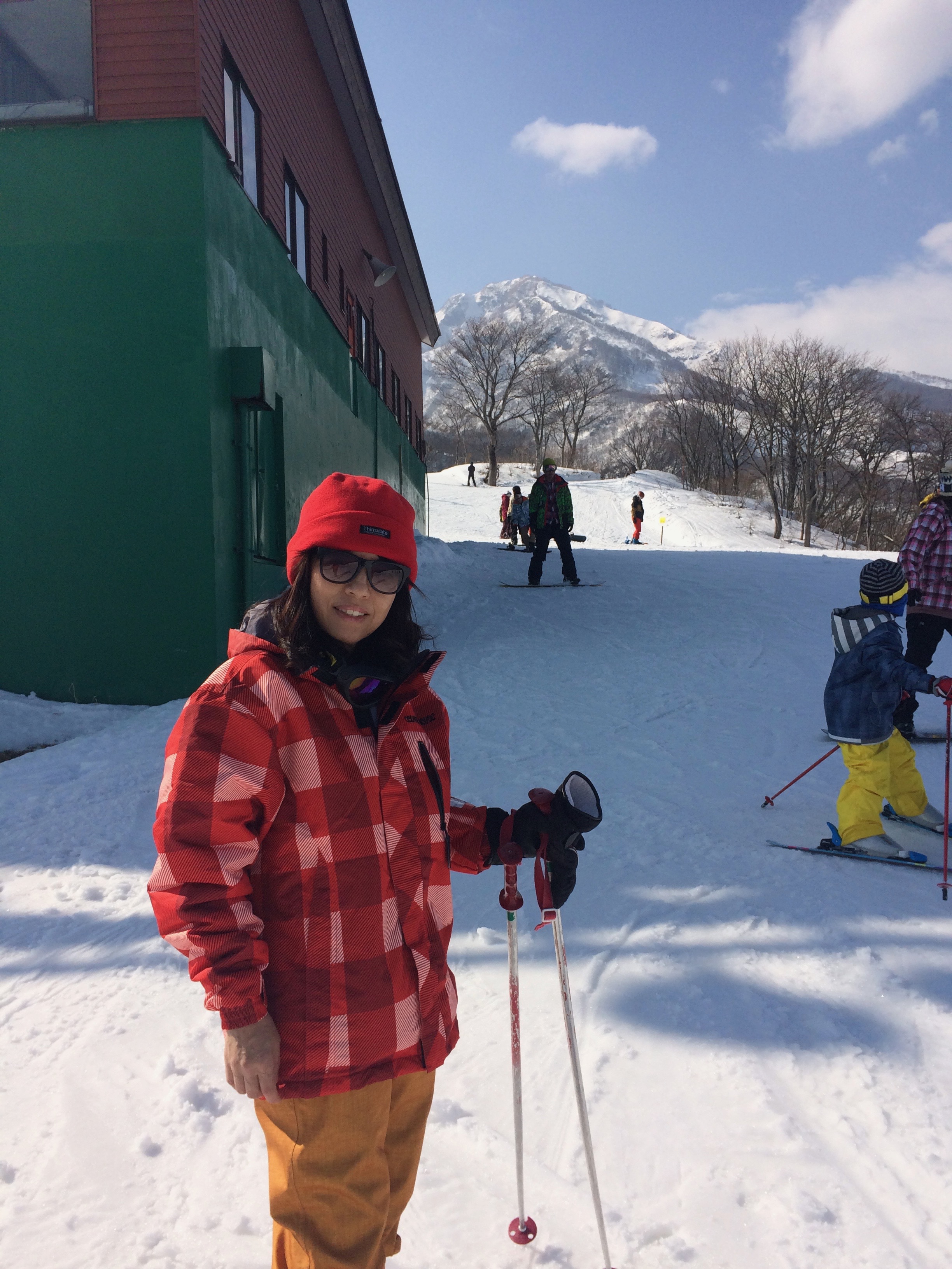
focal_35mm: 29
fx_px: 1063
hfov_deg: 48.2
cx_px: 476
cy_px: 634
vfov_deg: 61.7
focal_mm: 4.15
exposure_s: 1/4115
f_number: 2.2
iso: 32
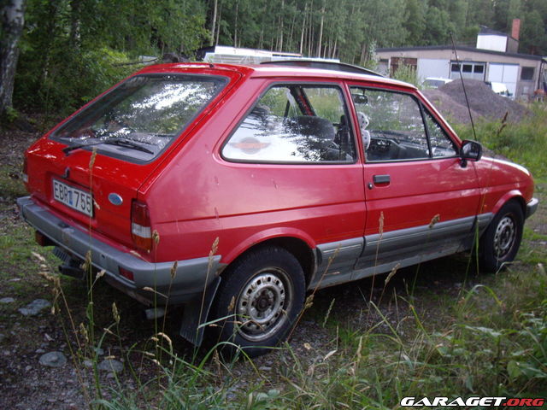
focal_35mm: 38
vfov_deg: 37.7
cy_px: 205
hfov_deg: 49.0
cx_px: 274
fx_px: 600
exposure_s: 1/30
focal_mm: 7.9
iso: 400
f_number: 2.8
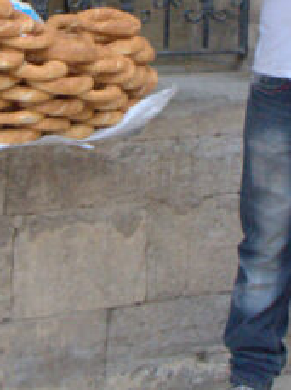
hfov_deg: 10.4
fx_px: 1596
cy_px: -27
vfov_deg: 13.7
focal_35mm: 142
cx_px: 170
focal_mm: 30
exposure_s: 1/1600
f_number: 5.6
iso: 3200
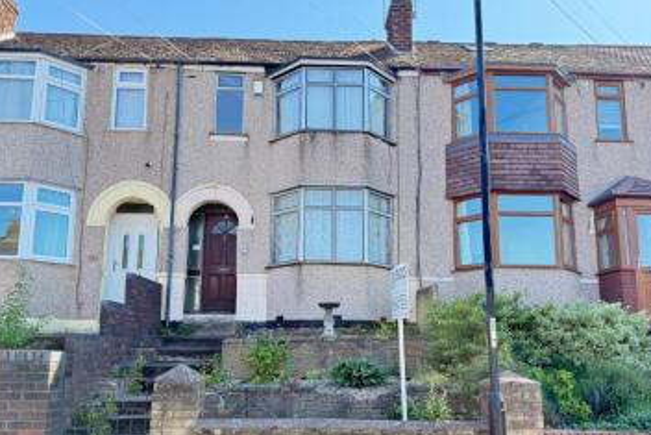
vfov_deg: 43.4
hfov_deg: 61.9
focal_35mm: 30
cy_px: 262
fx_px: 543
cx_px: 315
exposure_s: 1/805
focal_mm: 6.76
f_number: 1.78
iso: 100
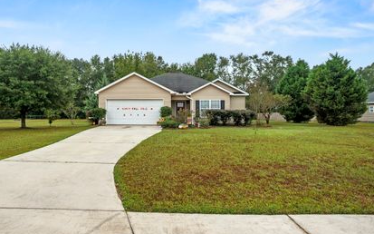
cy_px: 113
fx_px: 214
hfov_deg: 82.0
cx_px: 168
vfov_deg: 57.2
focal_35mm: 21
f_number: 6.3
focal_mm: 17
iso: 400
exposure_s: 1/160
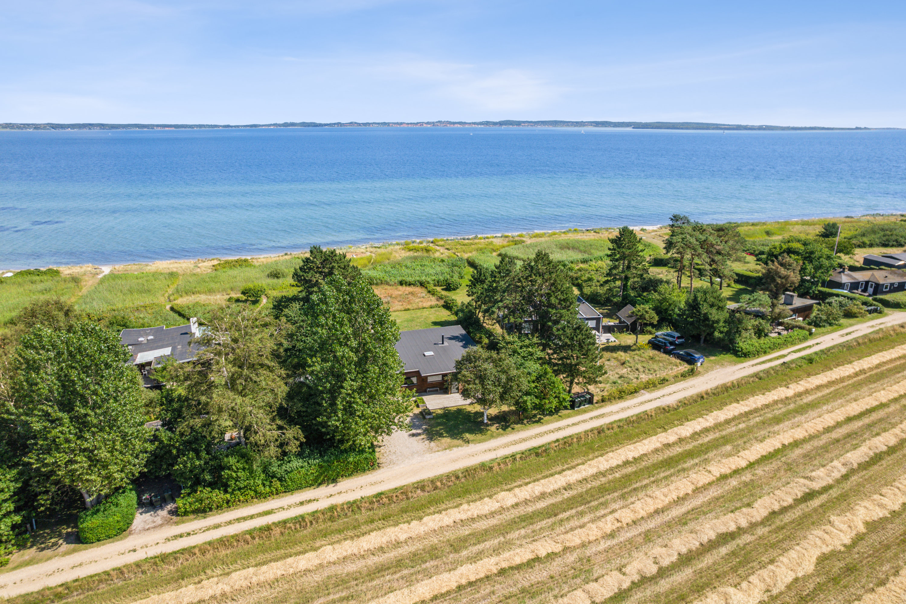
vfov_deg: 57.2
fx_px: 554
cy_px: 302
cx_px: 453
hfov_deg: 78.6
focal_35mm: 22
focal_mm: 8.38
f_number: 2.8
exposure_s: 1/2000
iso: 110
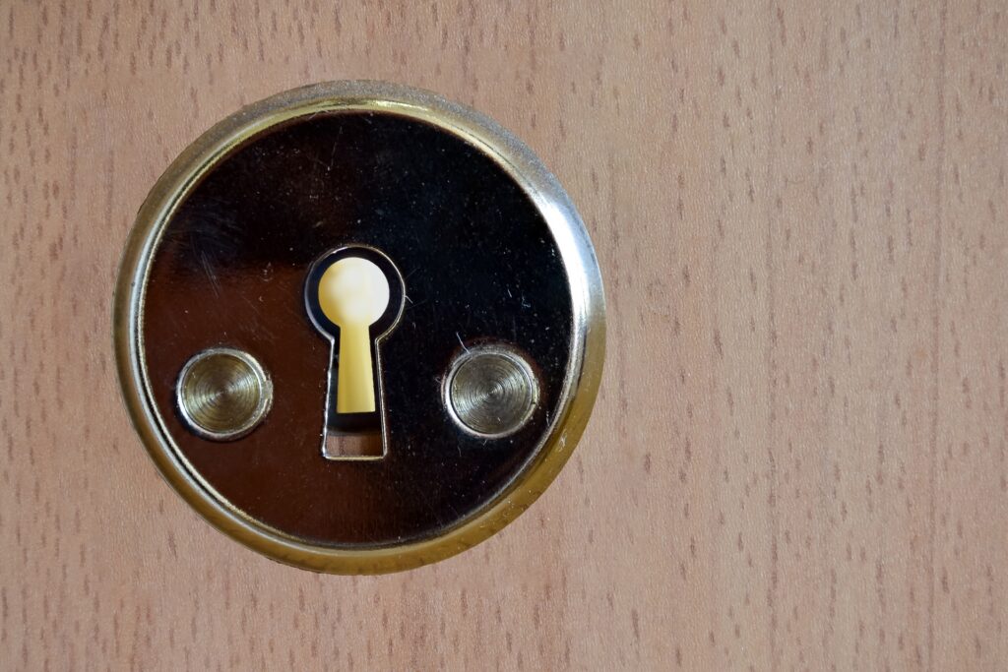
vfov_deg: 6.5
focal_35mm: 210
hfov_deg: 9.8
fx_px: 5880
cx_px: 504
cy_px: 336
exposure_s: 1/6
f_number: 9
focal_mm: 140
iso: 100
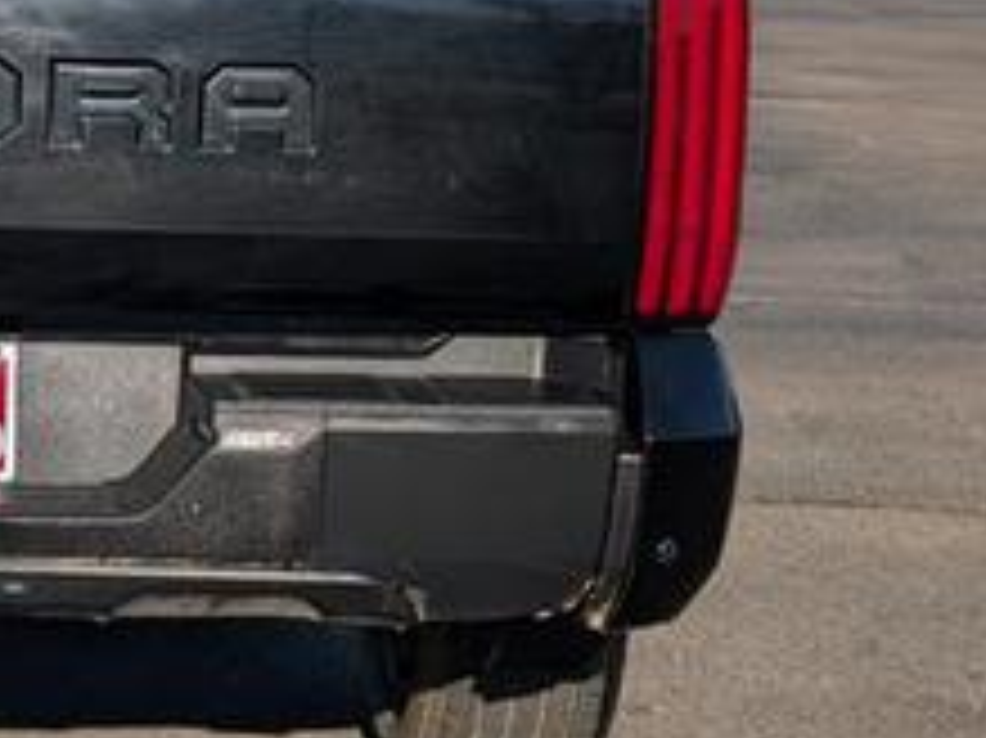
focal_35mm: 113
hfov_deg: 17.0
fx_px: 3217
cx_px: -32
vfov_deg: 13.0
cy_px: 86
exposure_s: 1/3333
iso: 21
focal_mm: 6.9
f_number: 1.68
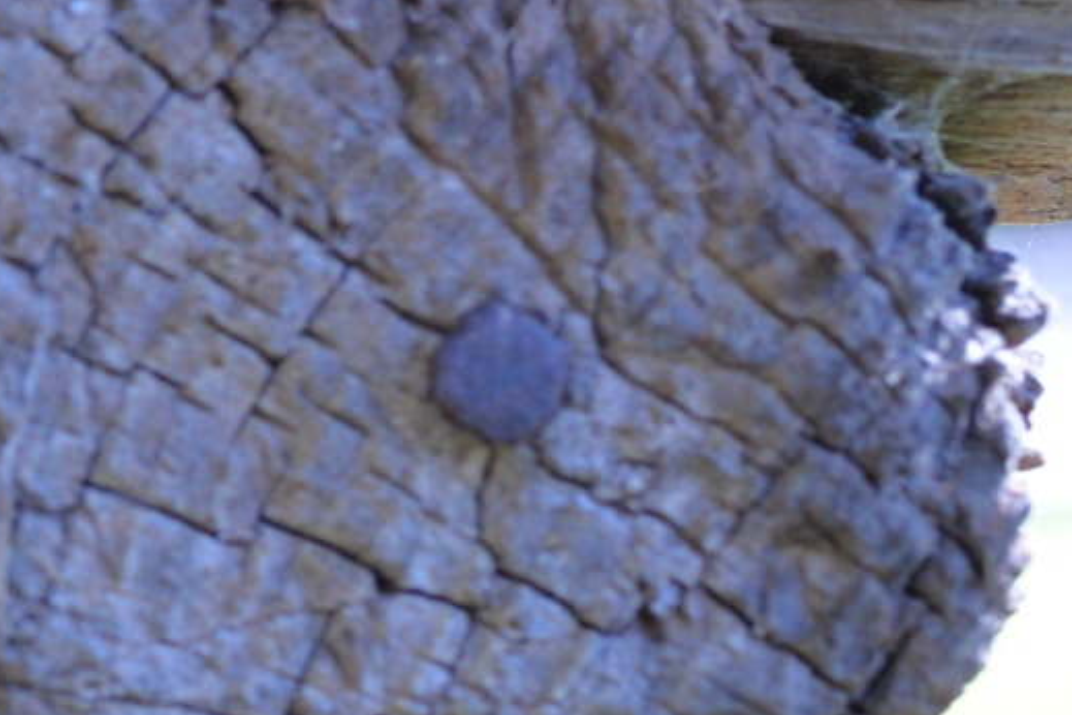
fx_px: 6044
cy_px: 515
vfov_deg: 6.8
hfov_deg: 9.1
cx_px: -1547
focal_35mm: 203
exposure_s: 1/125
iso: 400
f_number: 5.6
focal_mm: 35
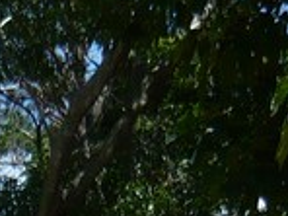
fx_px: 1905
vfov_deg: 5.9
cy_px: 695
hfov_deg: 7.8
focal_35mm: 229
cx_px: -490
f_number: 2.8
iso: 100
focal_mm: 5.5
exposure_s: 1/800
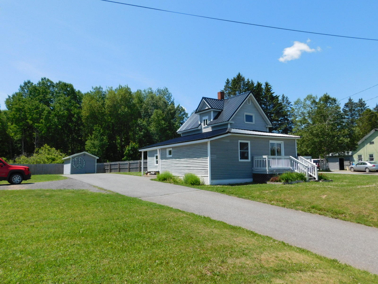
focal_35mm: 25
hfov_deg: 69.4
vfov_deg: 54.9
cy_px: 142
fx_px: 273
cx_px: 189
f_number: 6.2
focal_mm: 4.5
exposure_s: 1/400
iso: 125
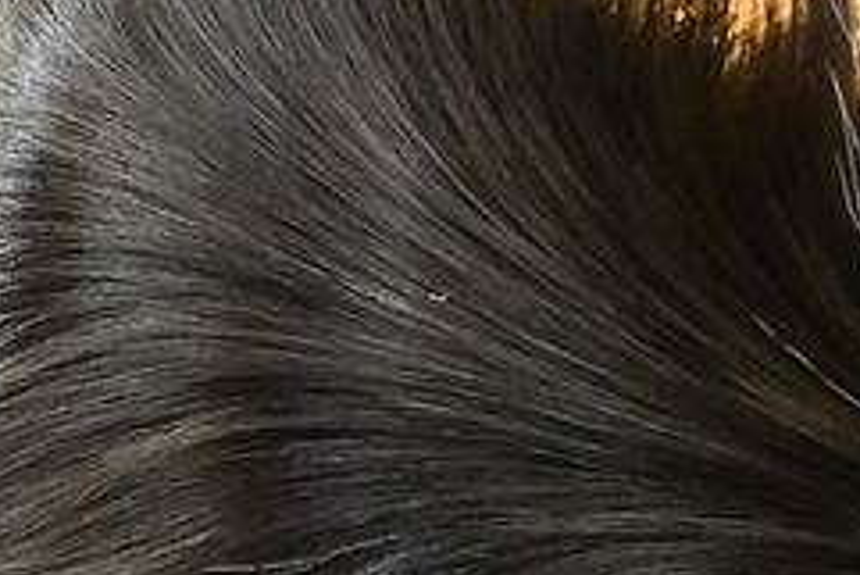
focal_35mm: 203
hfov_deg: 10.0
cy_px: 1112
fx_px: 4852
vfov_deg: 6.6
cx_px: -50
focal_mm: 35
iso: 3200
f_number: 5.6
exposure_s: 1/200
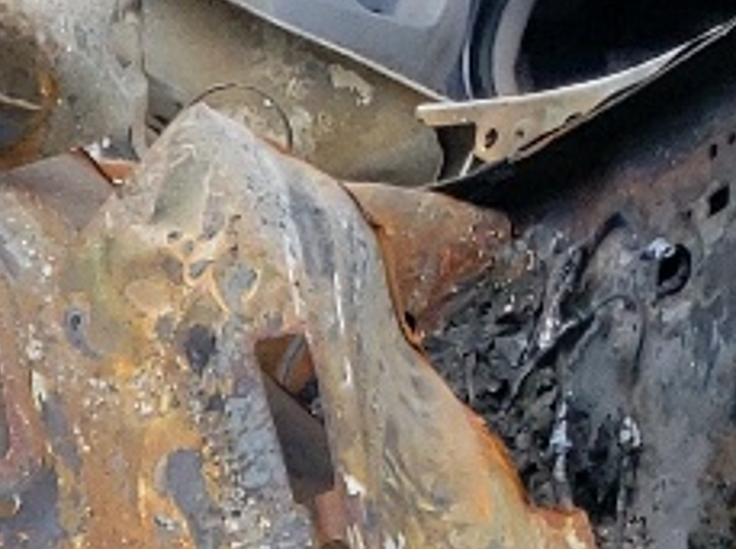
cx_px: -900
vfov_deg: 7.0
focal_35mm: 182
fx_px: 3864
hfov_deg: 9.8
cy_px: 1856
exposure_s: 1/526
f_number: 1.5
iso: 50
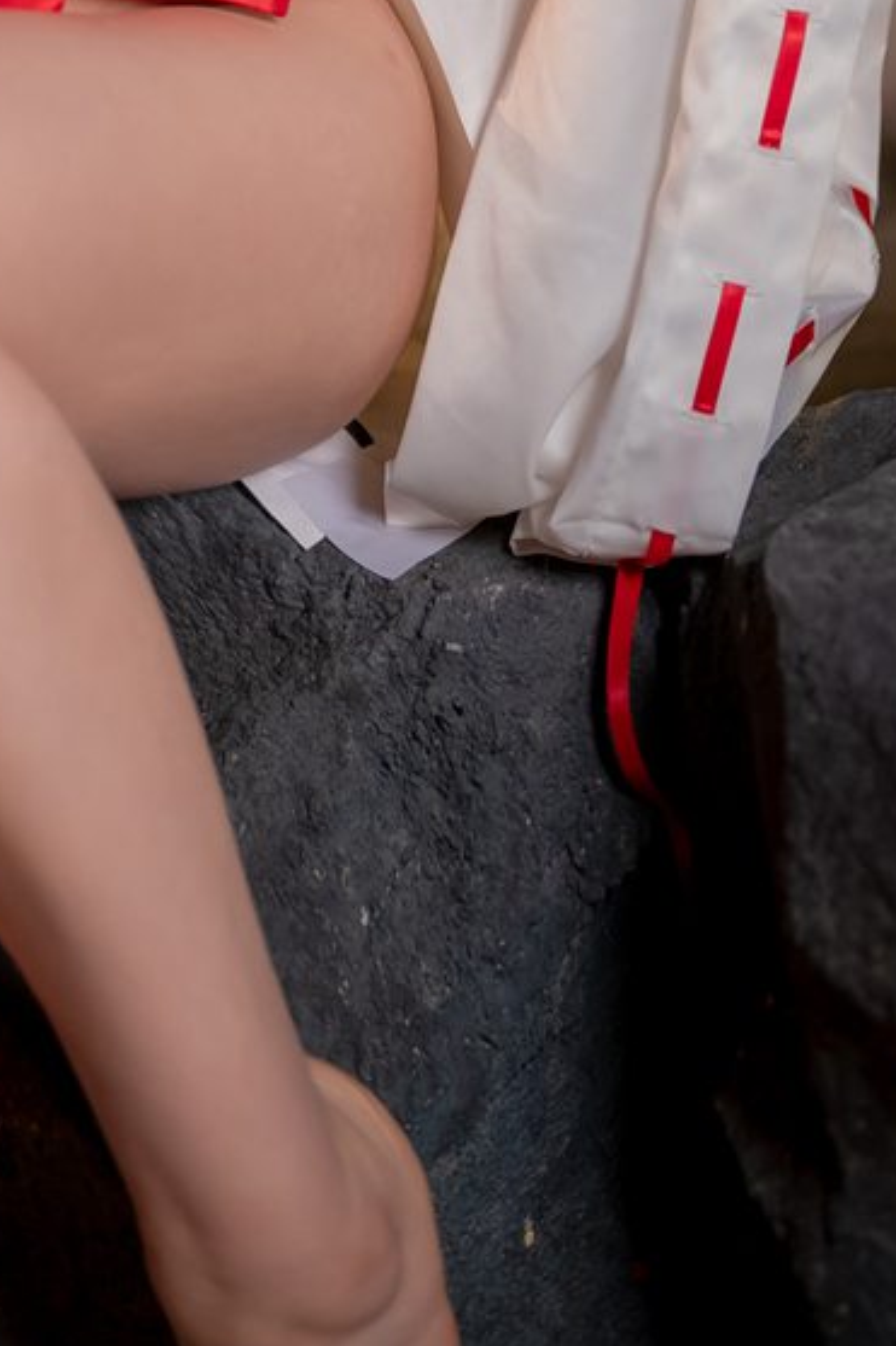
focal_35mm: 175
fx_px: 6537
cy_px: -876
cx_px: -205
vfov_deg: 11.1
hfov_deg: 7.8
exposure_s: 1/80
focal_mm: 50
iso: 640
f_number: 1.6
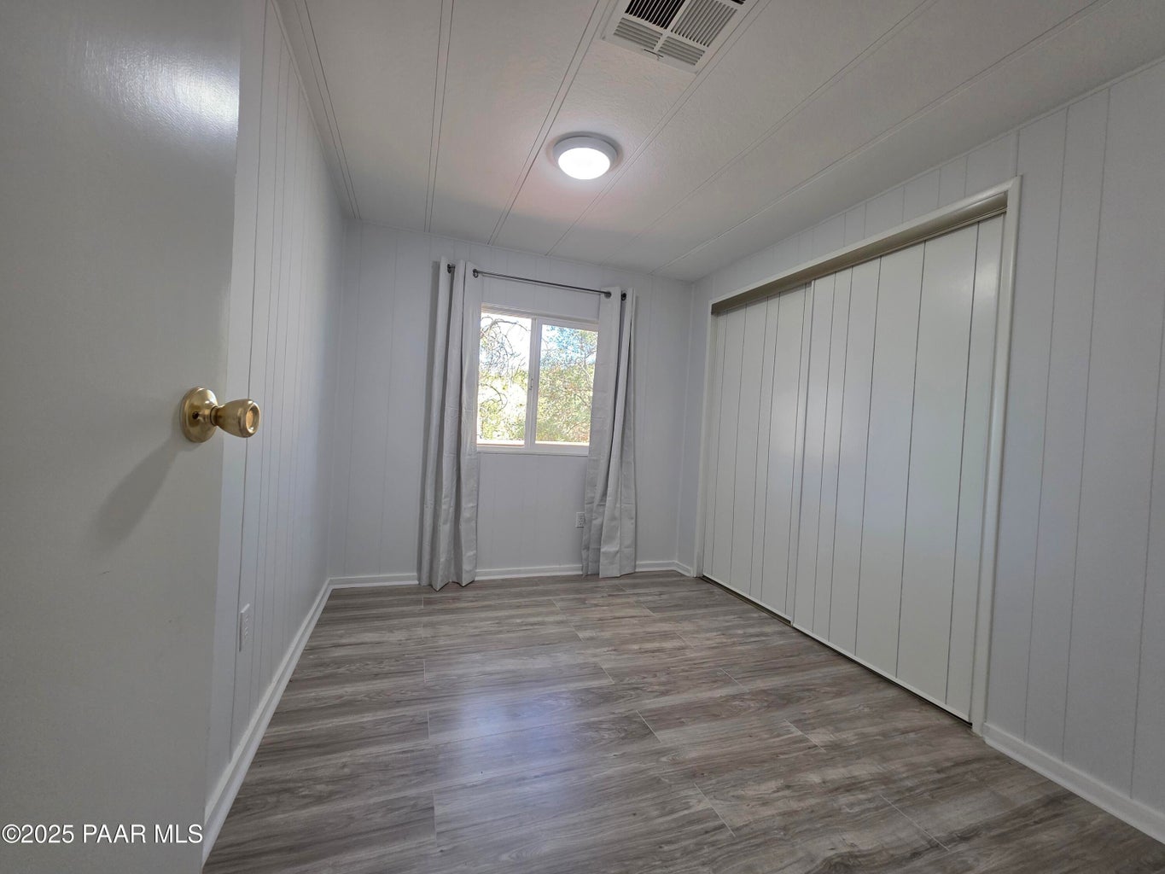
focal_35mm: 13
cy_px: 437
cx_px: 582
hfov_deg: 106.2
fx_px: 438
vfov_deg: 89.9
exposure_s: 1/120
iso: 160
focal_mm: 2.2
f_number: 1.9
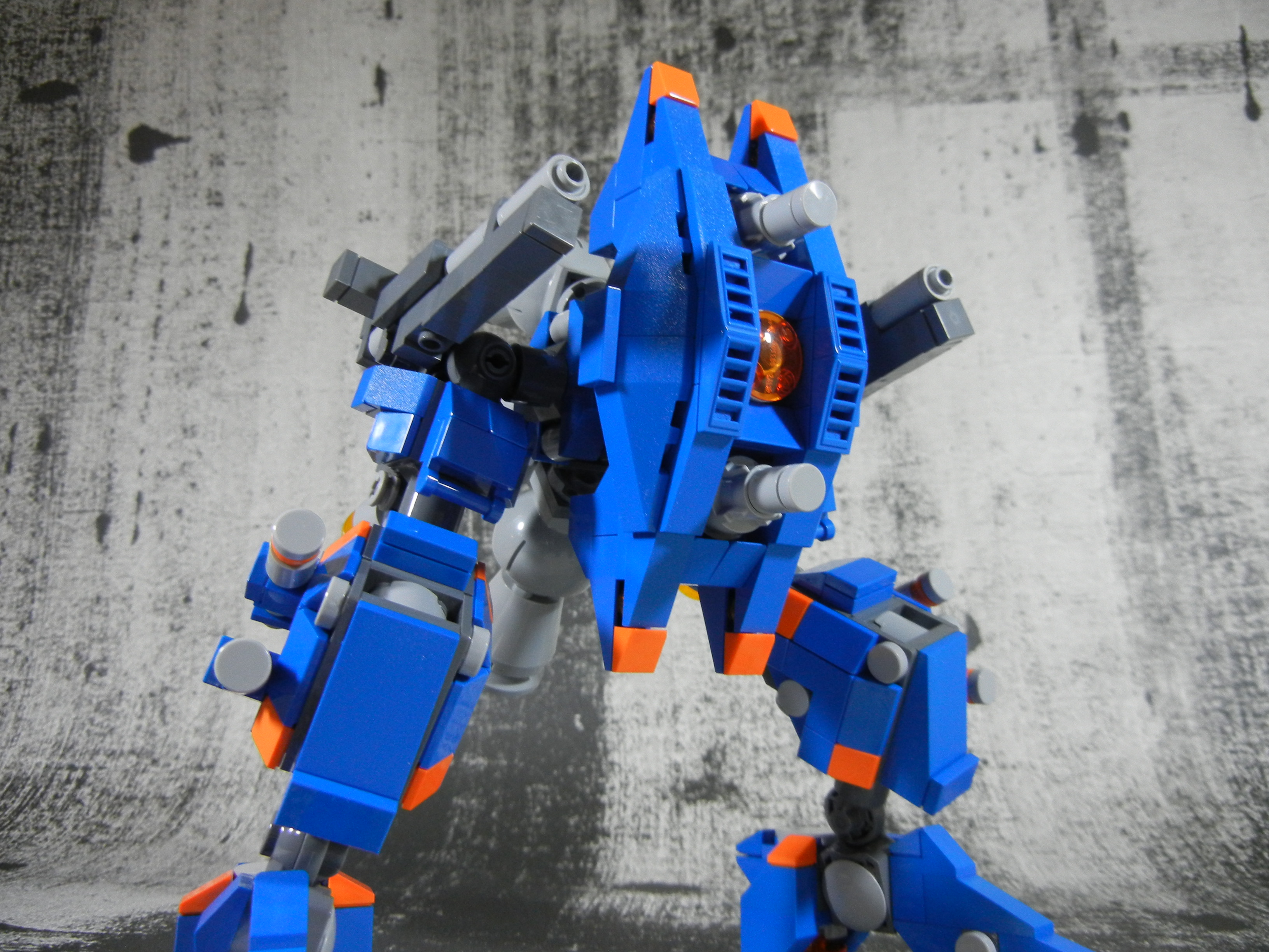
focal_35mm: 30
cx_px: 634
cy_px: 476
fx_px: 1100
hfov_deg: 60.0
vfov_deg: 46.8
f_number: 3.5
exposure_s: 1/39.5
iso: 400
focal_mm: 5.4
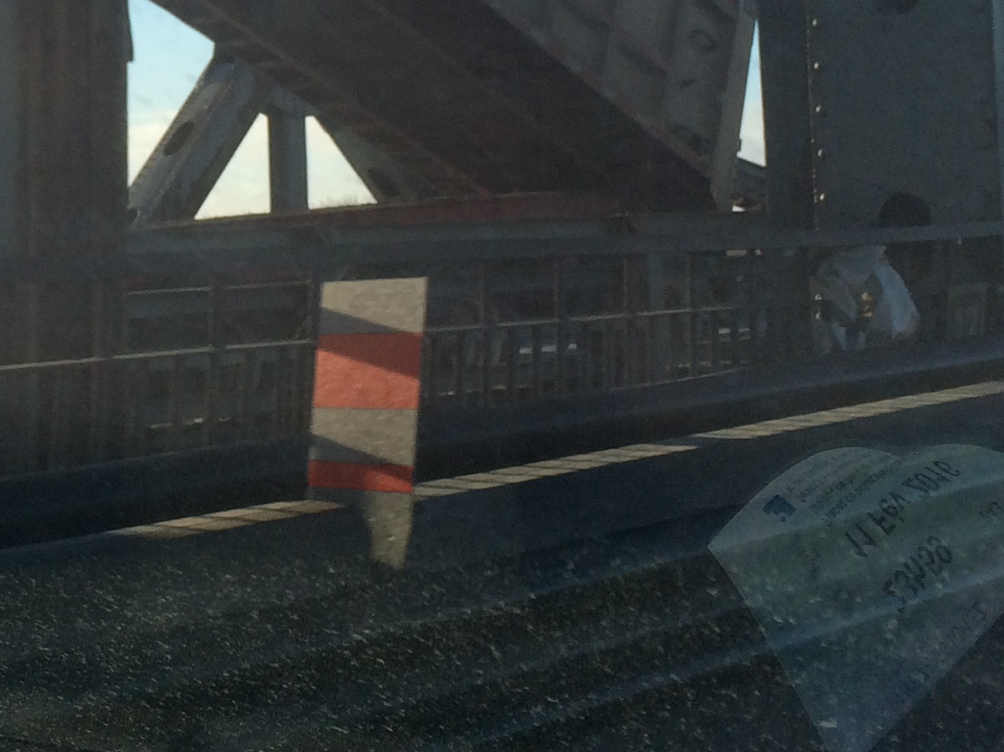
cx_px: 46
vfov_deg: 17.8
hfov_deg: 23.3
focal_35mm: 81
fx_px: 2349
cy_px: 19
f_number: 2.2
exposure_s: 1/1172
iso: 32
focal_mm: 4.15
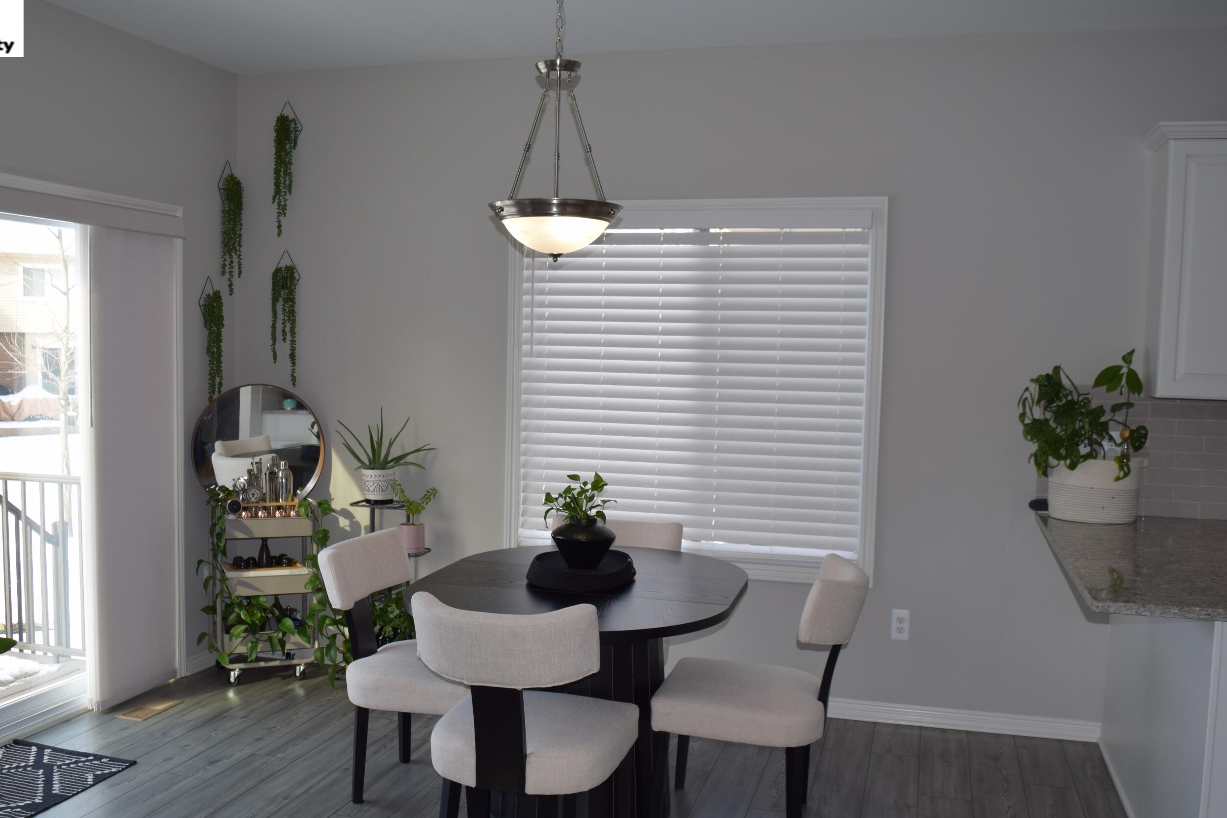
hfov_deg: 53.0
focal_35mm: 36
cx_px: 555
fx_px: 1227
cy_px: 470
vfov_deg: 36.8
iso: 140
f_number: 5.6
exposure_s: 1/125
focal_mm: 20
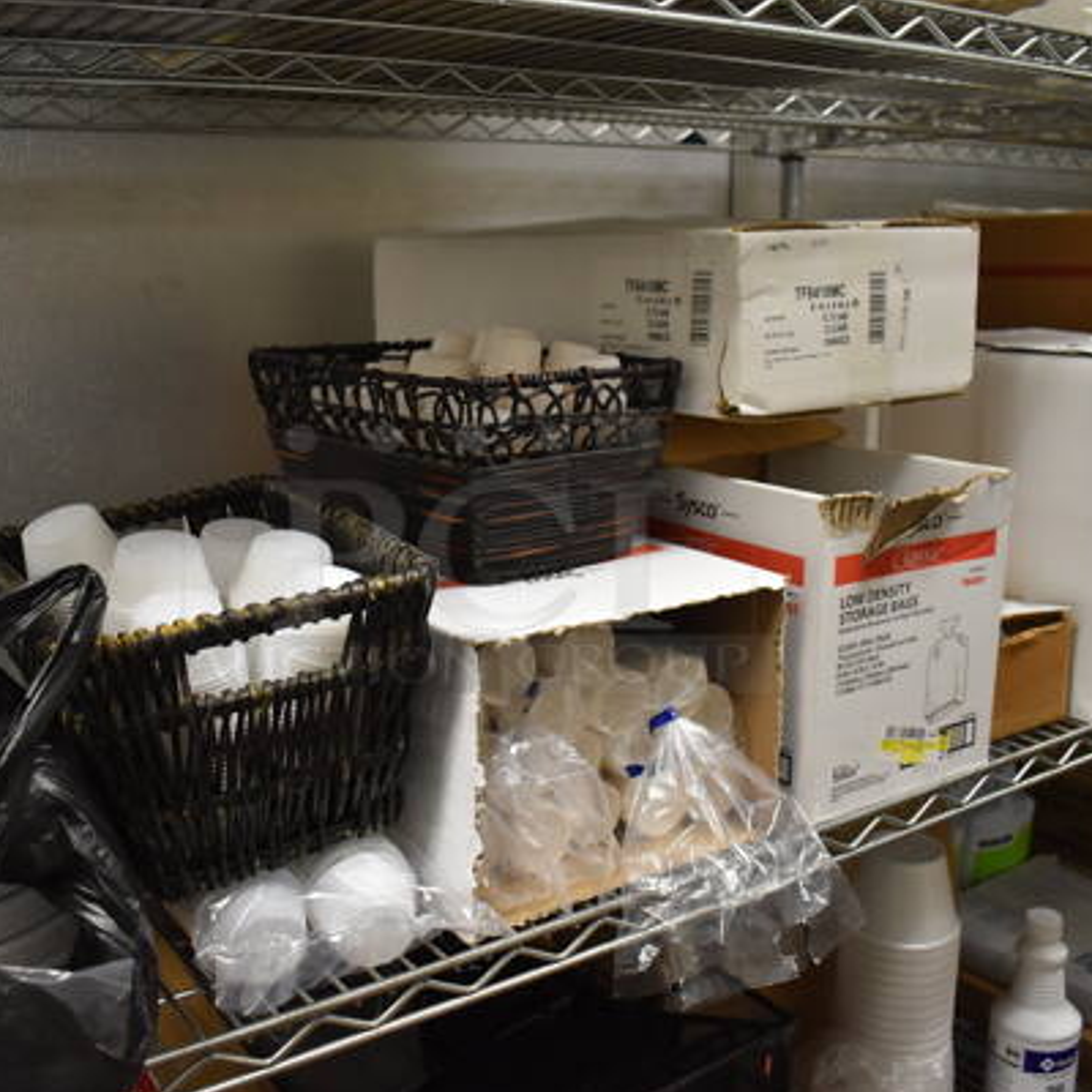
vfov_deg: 47.2
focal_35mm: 35
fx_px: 1249
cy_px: 549
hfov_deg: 47.1
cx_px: 470
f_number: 3.5
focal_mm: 18
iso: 1600
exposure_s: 1/125
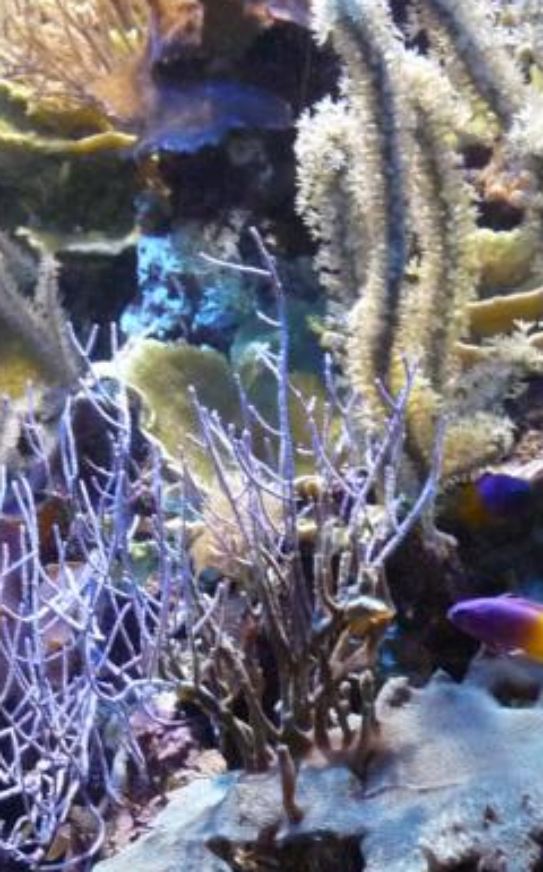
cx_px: 59
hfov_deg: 15.0
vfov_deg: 24.0
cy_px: 559
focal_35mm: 86
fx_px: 2040
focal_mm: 4.8
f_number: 2.8
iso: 400
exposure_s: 1/30
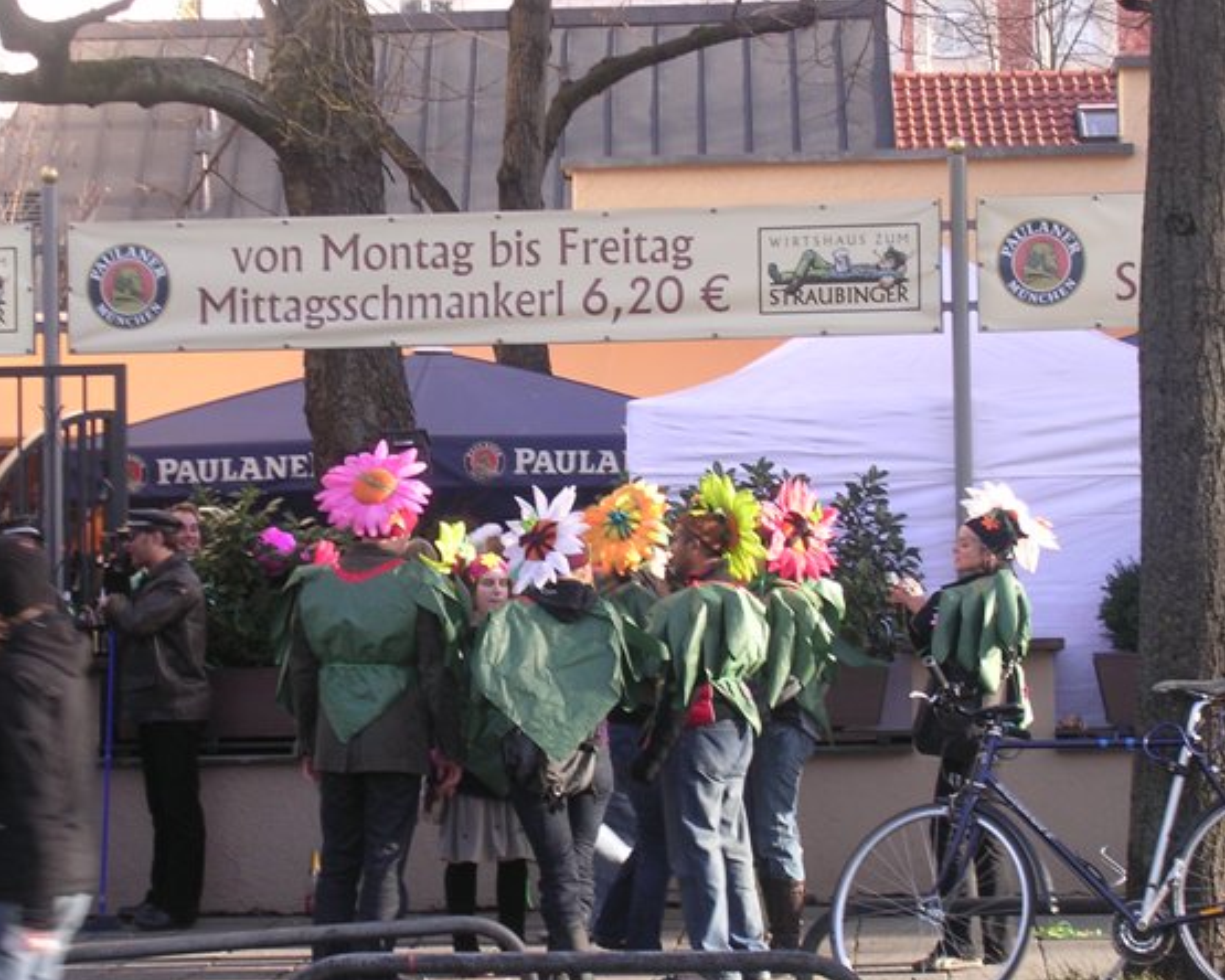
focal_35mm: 107
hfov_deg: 17.9
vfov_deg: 14.4
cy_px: 490
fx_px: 3879
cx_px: 523
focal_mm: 14.5
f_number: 4.4
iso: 100
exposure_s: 1/49.9
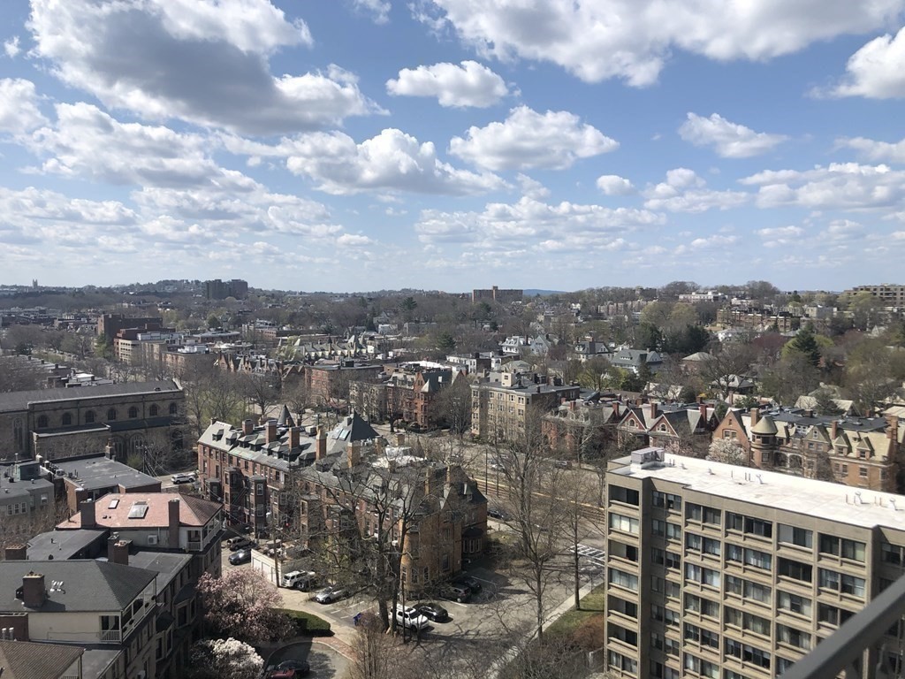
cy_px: 340
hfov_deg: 63.4
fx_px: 732
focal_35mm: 28
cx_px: 452
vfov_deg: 49.7
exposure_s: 1/3003
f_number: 1.8
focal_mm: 3.99
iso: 20
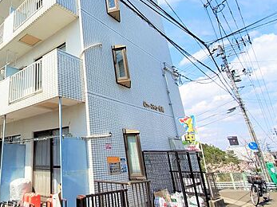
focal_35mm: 24
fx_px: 192
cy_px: 80
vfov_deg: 56.3
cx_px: 51
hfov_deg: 64.5
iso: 50
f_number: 2.2
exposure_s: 1/1189
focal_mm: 1.8
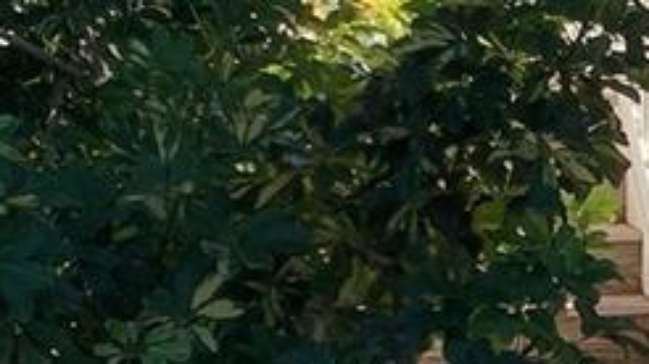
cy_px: 190
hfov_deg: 12.9
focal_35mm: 165
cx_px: 678
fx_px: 2838
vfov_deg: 7.3
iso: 25
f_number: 2.4
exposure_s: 1/271
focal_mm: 3.3
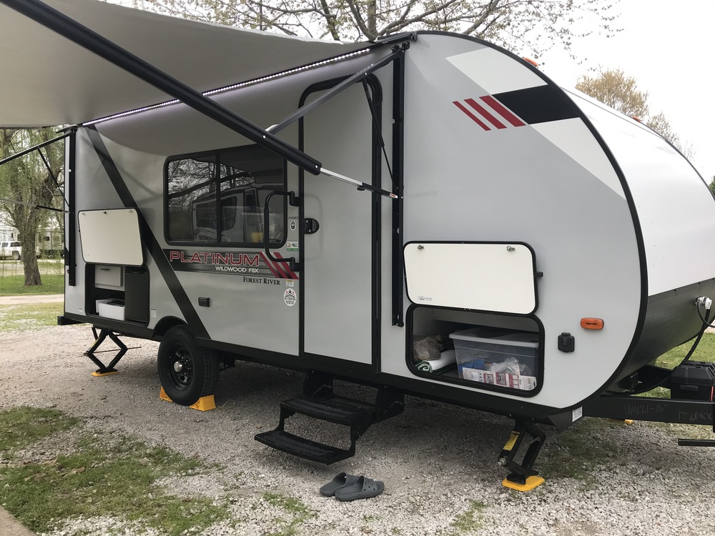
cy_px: 268
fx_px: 578
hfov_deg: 63.4
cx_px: 358
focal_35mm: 28
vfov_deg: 49.7
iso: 20
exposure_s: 1/189
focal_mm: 3.99
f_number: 1.8
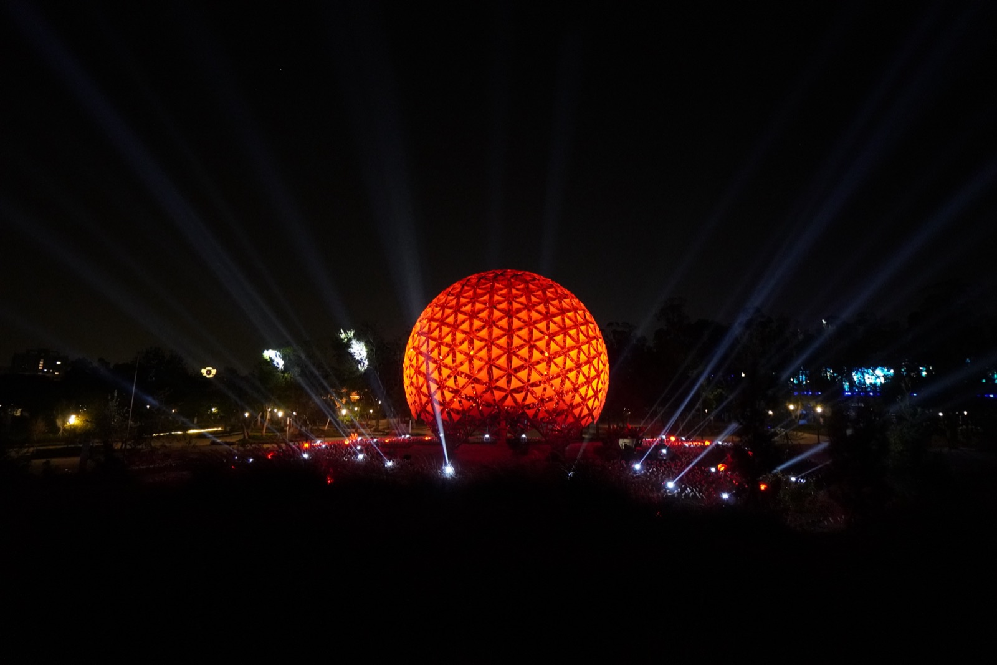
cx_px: 498
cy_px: 332
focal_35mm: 15
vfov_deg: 77.3
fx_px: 415
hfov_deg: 100.4
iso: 6400
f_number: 4
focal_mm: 10
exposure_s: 1/13
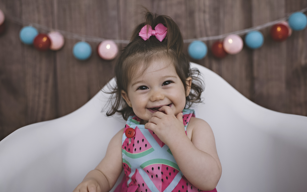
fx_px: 301
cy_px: 99
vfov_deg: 35.3
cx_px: 152
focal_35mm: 36
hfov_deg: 54.0
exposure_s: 1/250
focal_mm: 35
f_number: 2.5
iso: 200
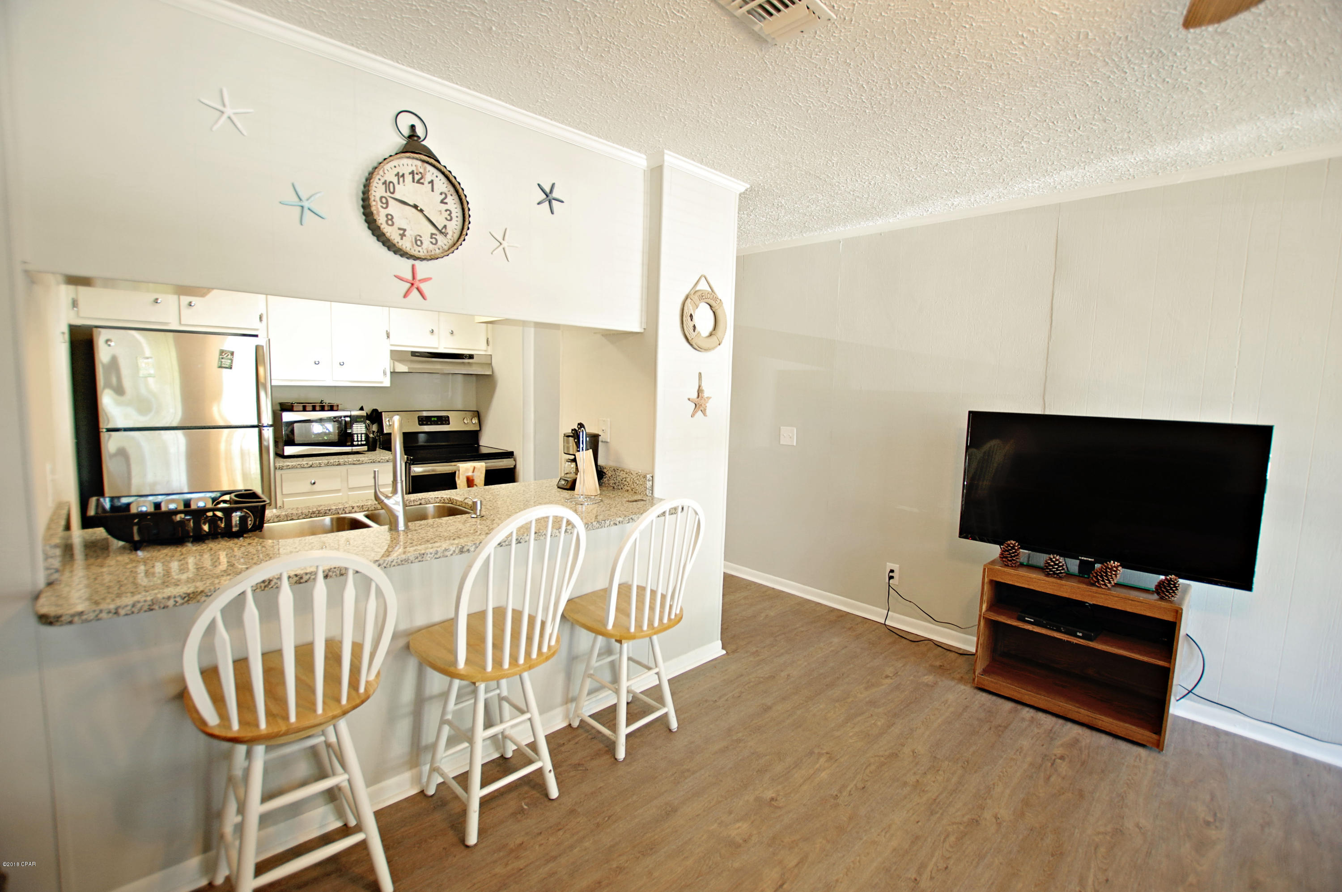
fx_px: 559
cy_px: 446
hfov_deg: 100.4
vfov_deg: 77.2
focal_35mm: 15
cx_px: 671
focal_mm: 10
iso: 400
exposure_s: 1/30
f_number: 3.5
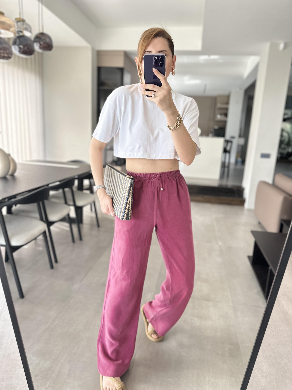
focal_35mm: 24
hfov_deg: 56.8
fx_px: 270
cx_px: 146
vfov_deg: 71.6
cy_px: 195
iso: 250
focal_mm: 6.86
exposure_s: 1/83
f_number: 1.78
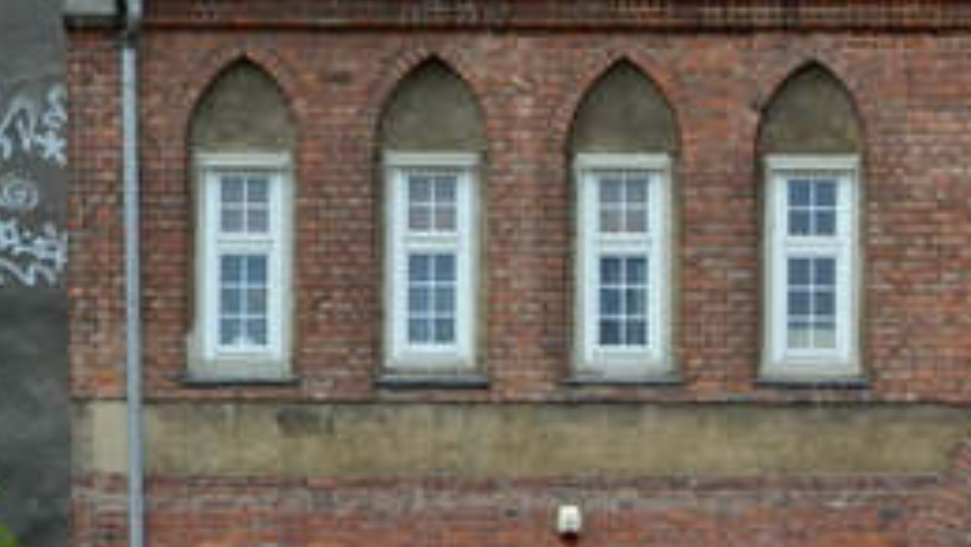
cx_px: 1267
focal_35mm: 267
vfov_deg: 4.6
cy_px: 270
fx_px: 6868
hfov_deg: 8.0
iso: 400
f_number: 10
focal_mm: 55
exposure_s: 1/200
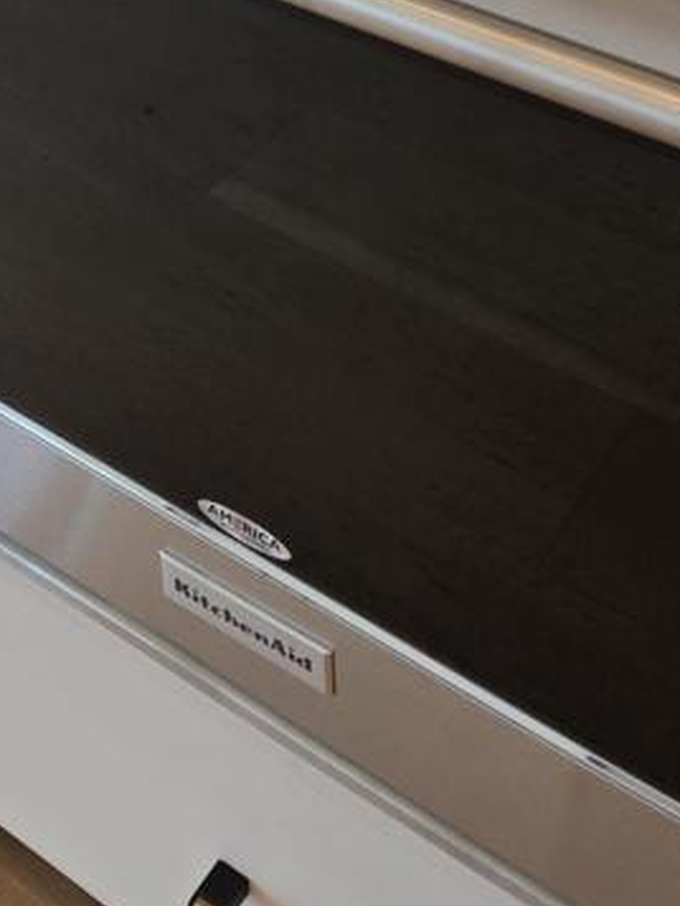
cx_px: 353
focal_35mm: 66
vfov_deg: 24.6
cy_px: -343
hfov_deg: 22.3
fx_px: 1728
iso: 64
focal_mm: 5.4
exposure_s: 1/120
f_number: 1.8
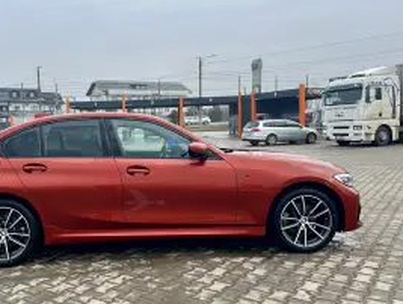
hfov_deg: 51.6
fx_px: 408
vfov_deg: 40.8
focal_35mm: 35
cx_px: 136
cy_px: 148
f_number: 1.5
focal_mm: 5.7
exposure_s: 1/184
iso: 50
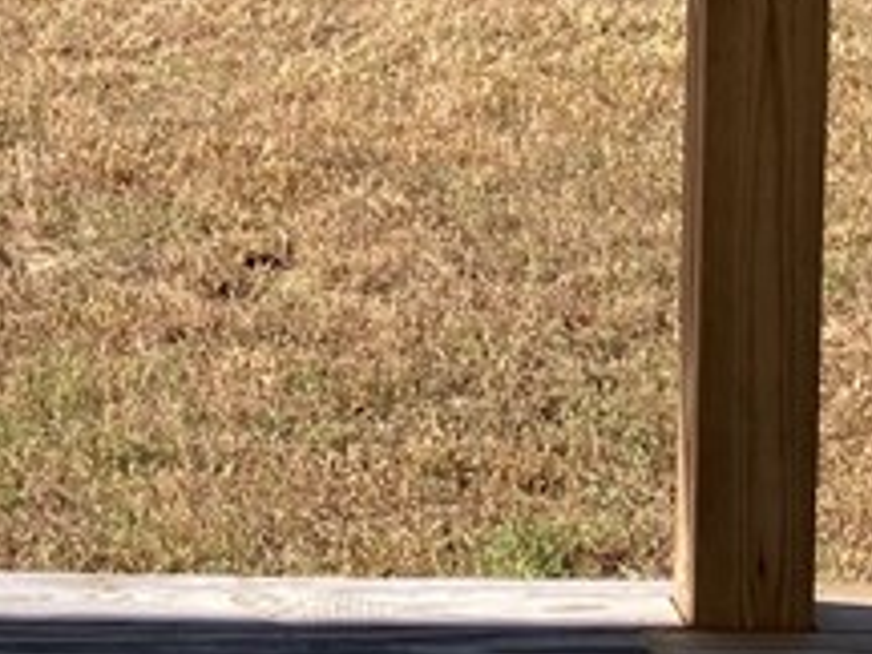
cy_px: -351
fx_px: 3350
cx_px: -210
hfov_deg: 14.3
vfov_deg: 10.7
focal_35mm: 133
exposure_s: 1/1021
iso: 20
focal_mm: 3.99
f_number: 1.8
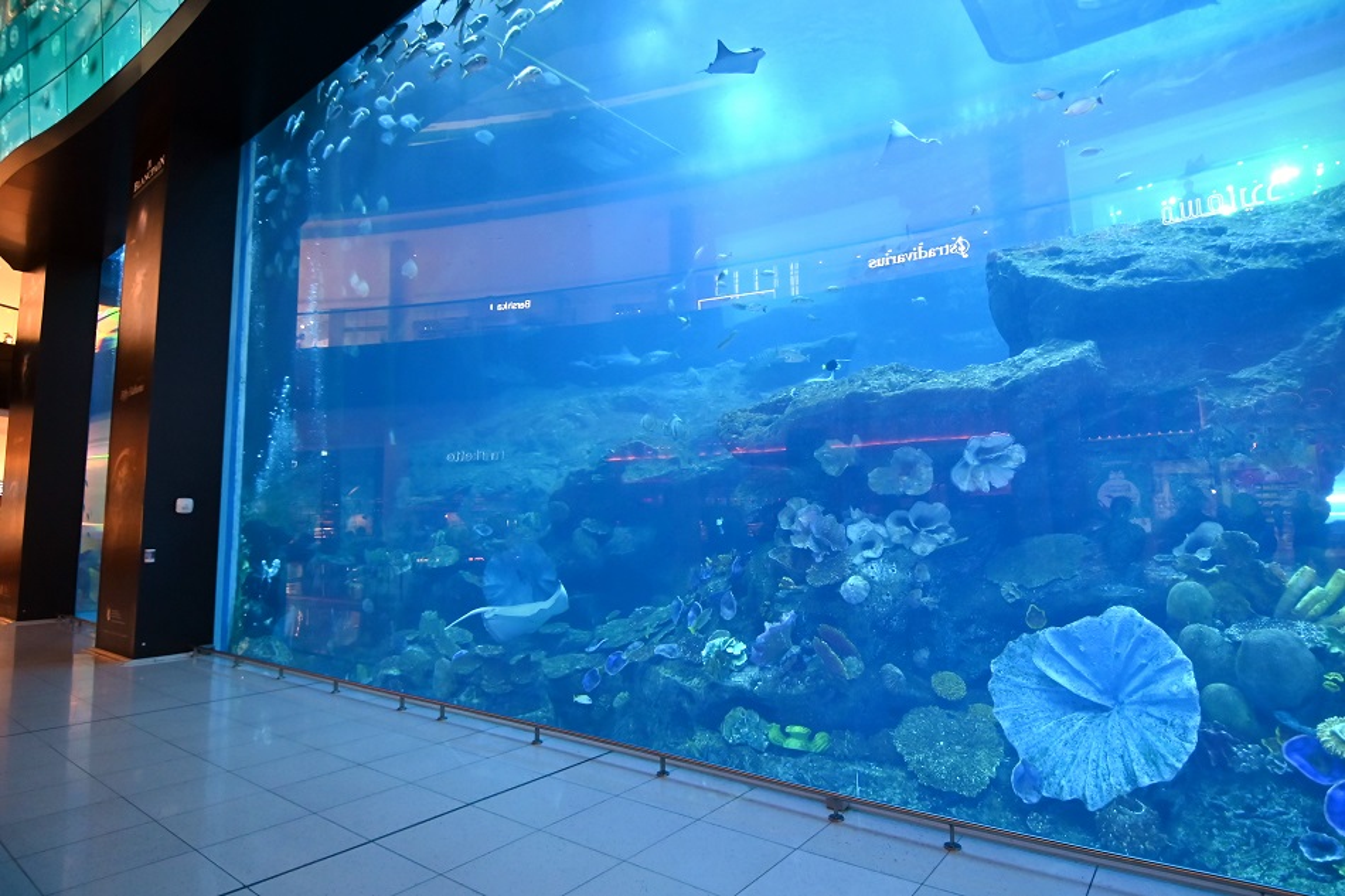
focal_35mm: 18
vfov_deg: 67.4
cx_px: 672
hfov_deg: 90.0
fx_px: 672
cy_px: 448
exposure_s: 1/125
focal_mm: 12
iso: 2000
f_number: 4
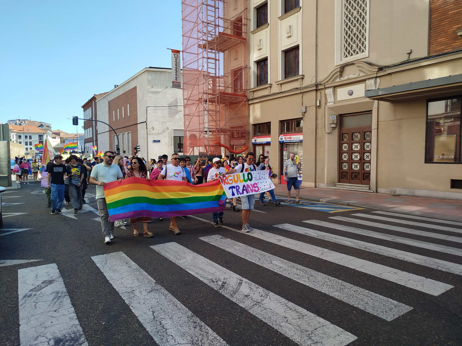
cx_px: 231
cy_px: 173
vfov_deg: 56.8
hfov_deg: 71.6
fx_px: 320
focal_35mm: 24
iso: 50
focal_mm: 5.31
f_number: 1.7
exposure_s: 1/346
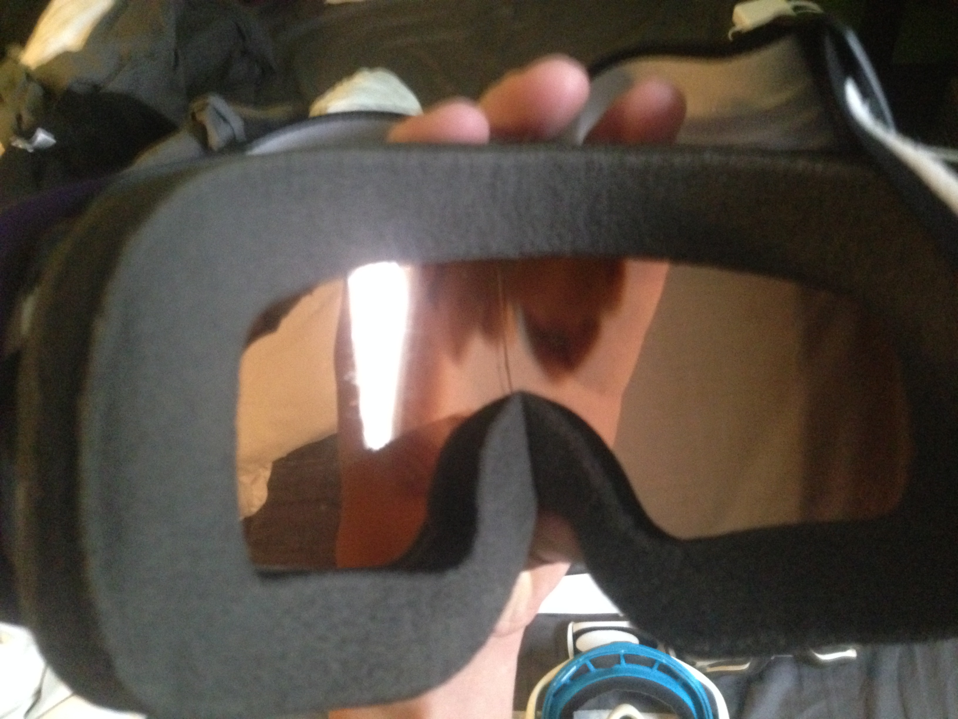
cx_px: 479
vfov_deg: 42.9
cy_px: 360
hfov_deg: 55.4
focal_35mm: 33
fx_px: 913
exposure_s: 1/15
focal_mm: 4.12
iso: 640
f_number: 2.4
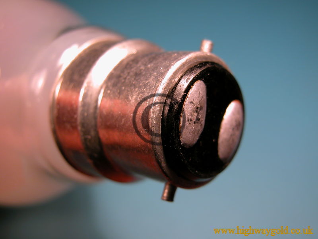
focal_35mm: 50
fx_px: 459
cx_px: 159
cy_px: 120
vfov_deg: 29.1
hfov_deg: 38.2
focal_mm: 12.7
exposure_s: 1/82.9
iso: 100
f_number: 3.4
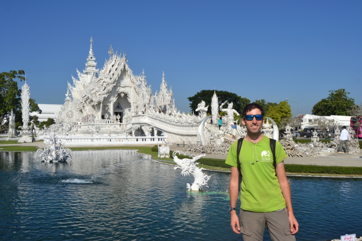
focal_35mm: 28
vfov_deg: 45.7
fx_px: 287
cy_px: 120
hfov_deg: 64.5
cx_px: 181
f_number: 9
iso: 100
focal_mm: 19
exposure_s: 1/320
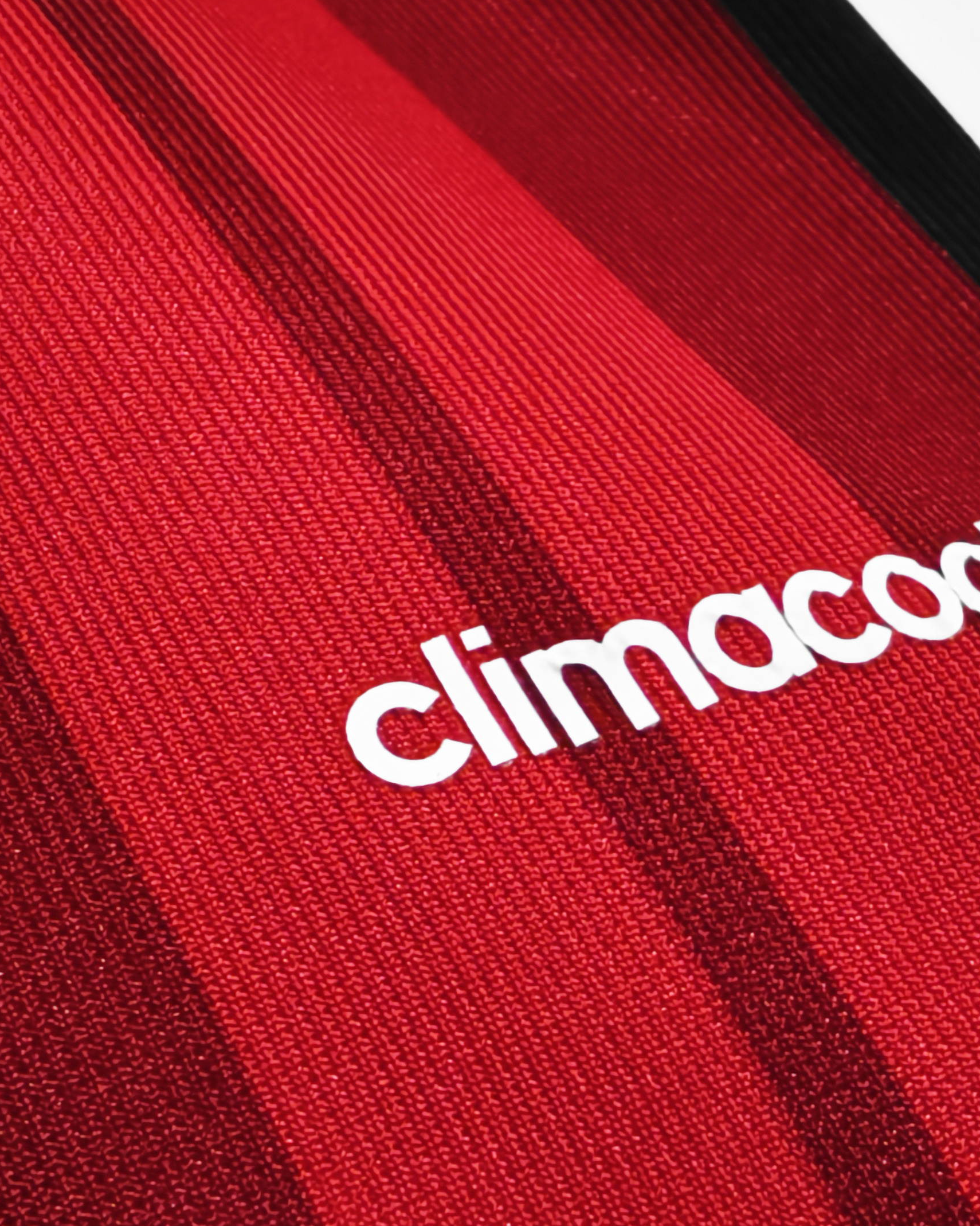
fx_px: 1523
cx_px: 575
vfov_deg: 43.6
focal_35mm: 42
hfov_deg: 35.6
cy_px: 723
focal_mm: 2.59
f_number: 2.2
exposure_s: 1/99.9
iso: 70
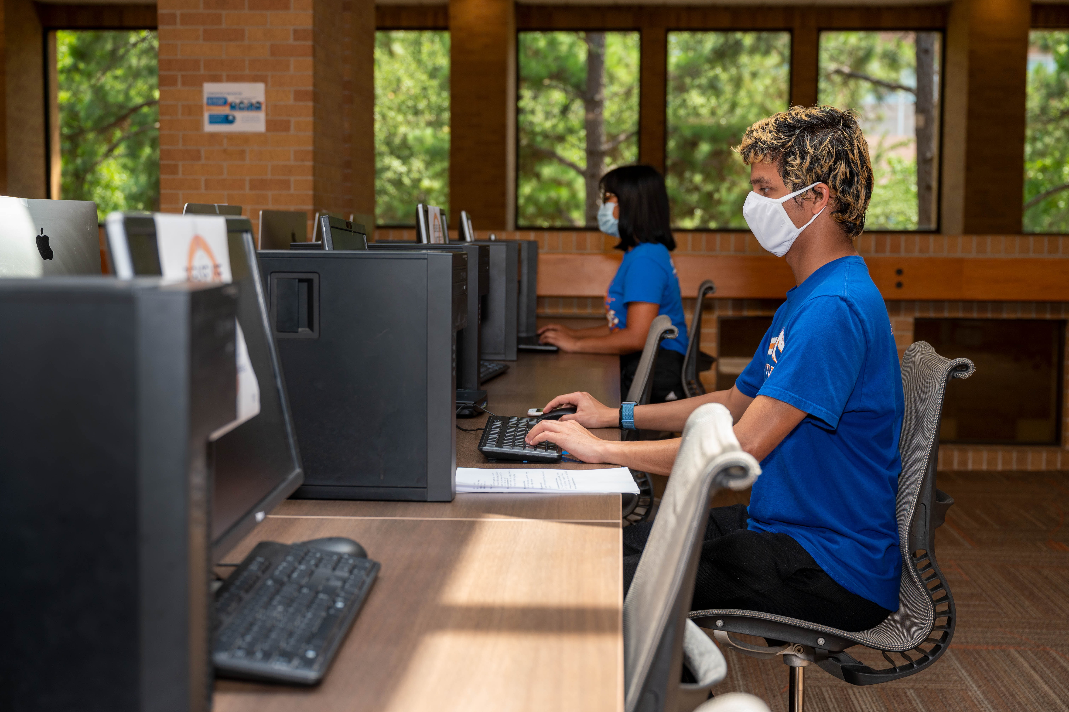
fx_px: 1513
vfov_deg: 26.4
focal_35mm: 51
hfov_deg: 38.9
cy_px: 356
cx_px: 534
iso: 320
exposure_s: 1/250
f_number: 4
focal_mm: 51
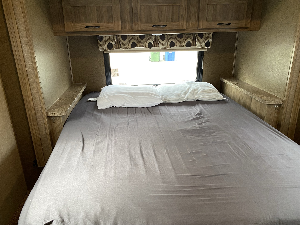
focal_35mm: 26
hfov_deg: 67.3
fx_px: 225
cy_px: 112
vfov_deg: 53.1
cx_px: 150
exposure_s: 1/60
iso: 160
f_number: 1.8
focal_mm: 4.25
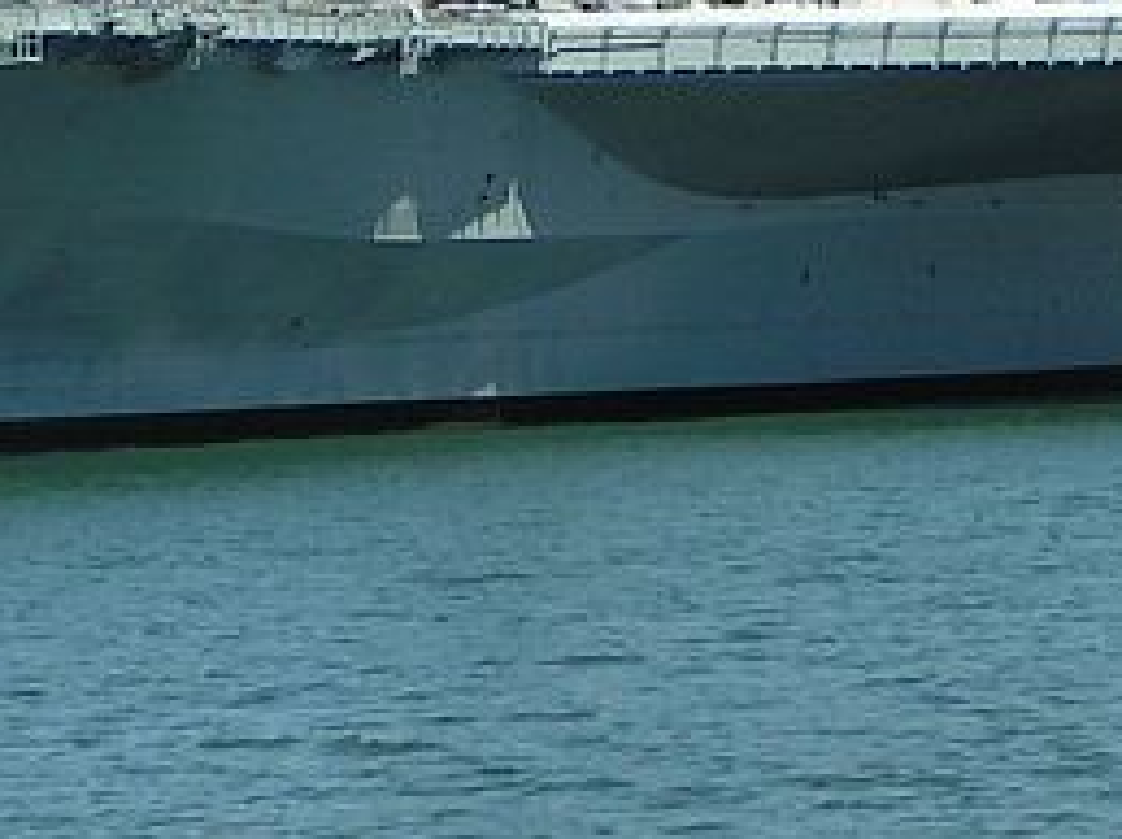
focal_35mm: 211
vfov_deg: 7.0
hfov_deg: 9.4
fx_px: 6833
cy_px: 156
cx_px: 483
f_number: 5
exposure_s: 1/400
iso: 50
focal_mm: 10.5
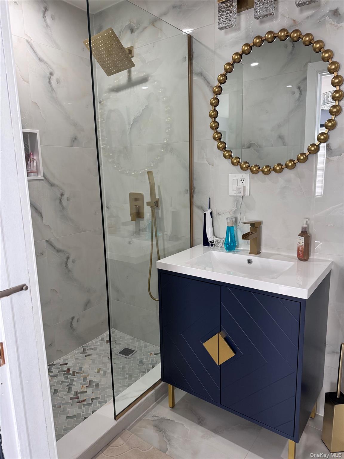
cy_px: 230
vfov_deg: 71.6
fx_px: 318
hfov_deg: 56.8
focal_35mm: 24
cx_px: 172
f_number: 1.78
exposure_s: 1/120
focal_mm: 6.76
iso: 160
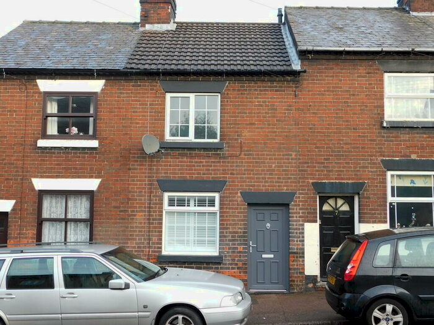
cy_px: 162
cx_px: 217
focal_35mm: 40
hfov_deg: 46.8
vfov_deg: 36.0
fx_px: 502
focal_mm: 7.1
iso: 125
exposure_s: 1/100
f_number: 3.6
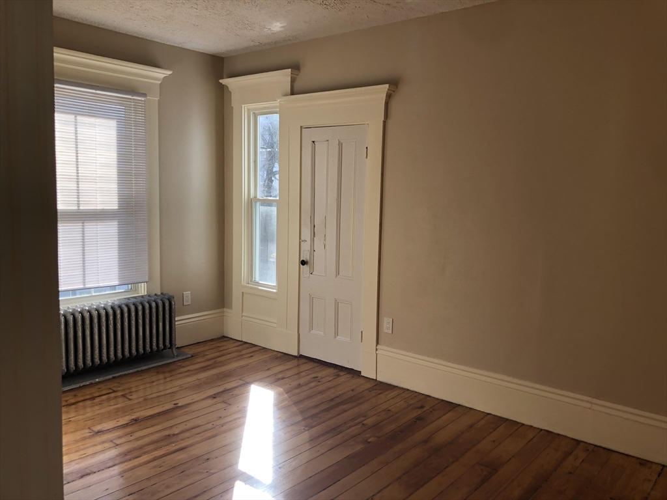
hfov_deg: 63.4
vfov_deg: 49.7
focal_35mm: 28
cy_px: 250
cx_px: 334
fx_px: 540
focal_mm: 3.99
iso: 20
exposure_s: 1/130
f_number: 1.8
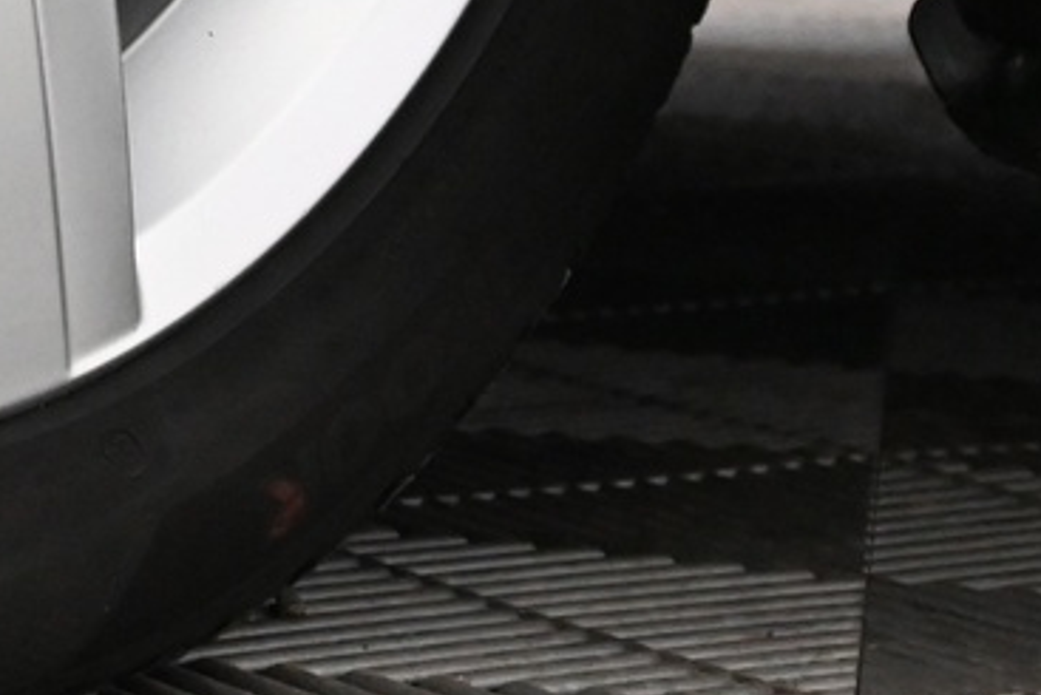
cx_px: -321
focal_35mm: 162
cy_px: -638
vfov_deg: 8.1
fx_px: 4695
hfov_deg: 12.3
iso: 2500
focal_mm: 24.5
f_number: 4.2
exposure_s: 1/40
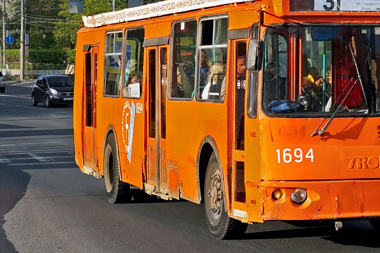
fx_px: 939
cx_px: 328
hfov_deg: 22.4
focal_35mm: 89
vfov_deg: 15.1
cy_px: 13
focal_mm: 28
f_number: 5.6
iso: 400
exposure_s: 1/2000
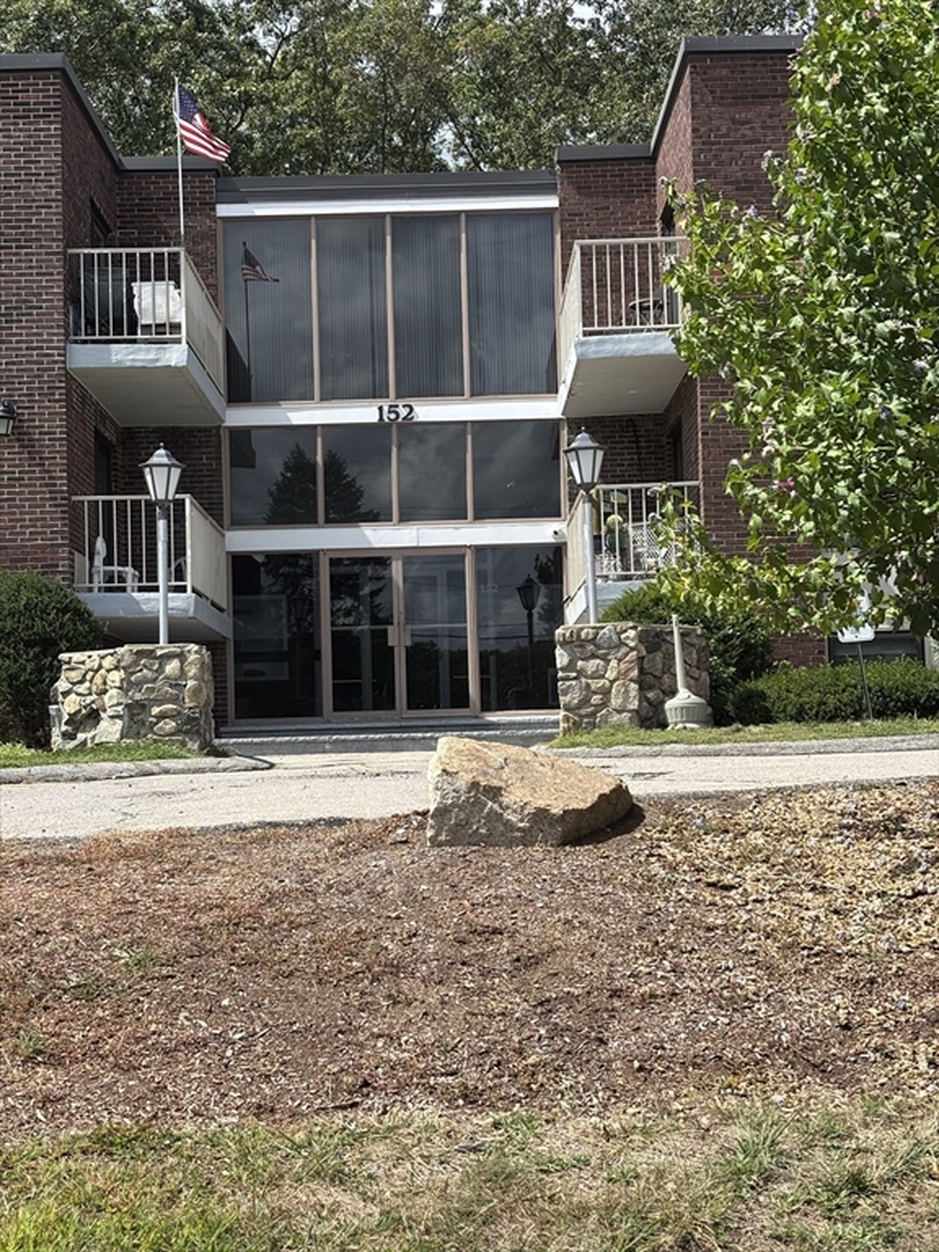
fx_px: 1881
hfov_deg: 28.0
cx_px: 470
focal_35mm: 52
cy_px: 626
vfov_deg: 36.8
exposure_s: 1/1812
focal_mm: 5.96
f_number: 1.6
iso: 40
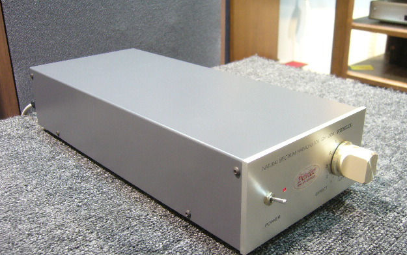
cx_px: 208
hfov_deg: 51.5
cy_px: 135
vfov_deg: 33.6
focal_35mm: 38
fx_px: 422
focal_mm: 5.8
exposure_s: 1/8
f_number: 2.8
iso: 200
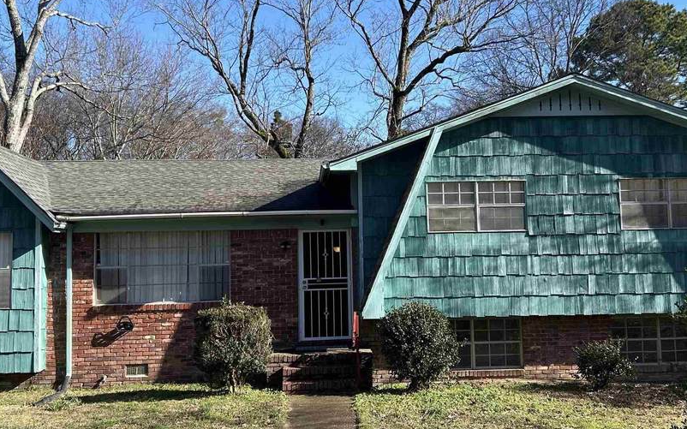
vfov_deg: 29.2
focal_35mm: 44
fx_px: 824
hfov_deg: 45.2
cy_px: 196
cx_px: 374
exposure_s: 1/1808
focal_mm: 5.7
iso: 50
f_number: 1.5
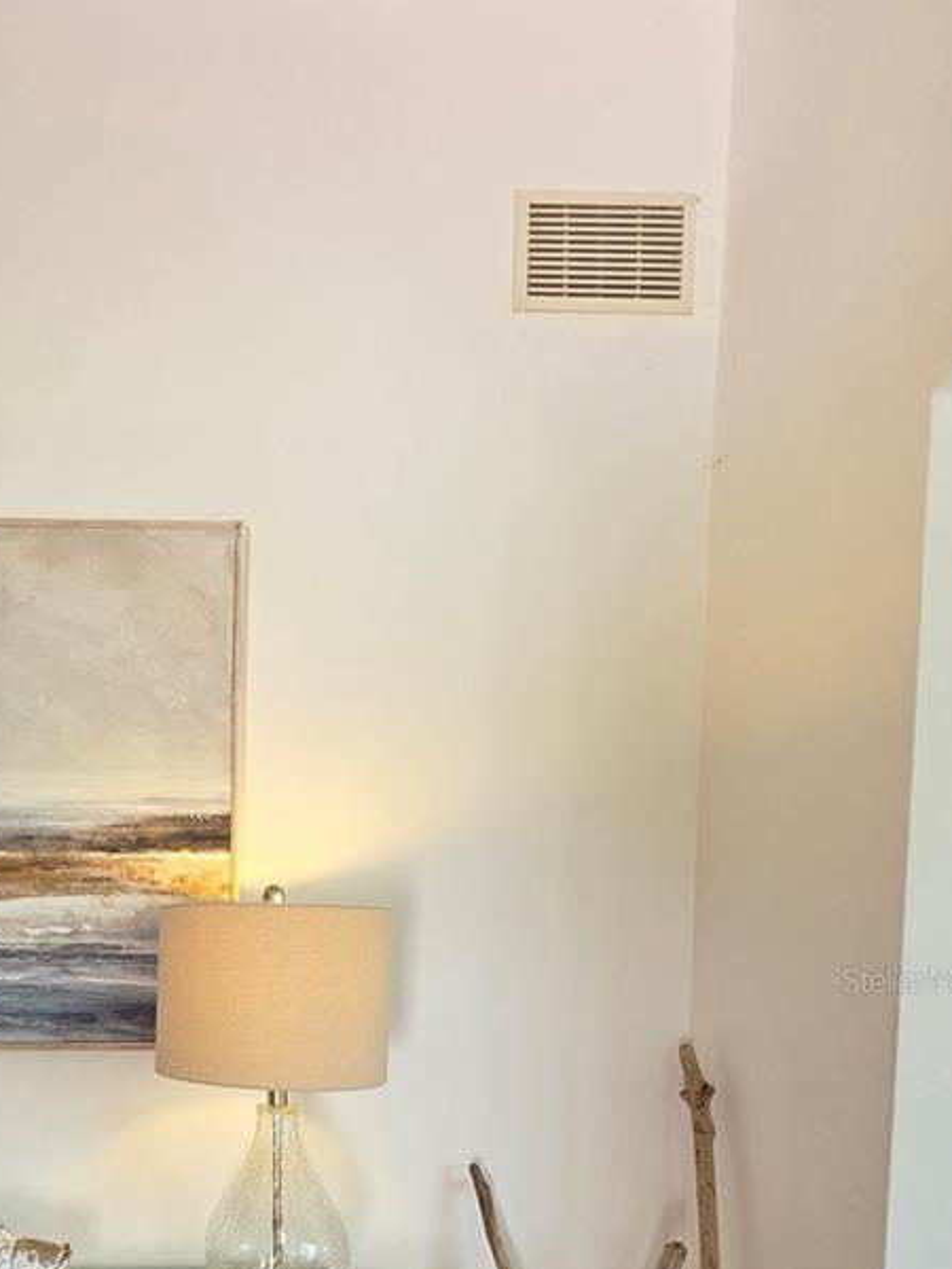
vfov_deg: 62.7
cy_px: 979
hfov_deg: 46.1
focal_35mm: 26
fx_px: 953
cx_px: 40
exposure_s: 1/120
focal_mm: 2.2
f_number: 1.9
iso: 80
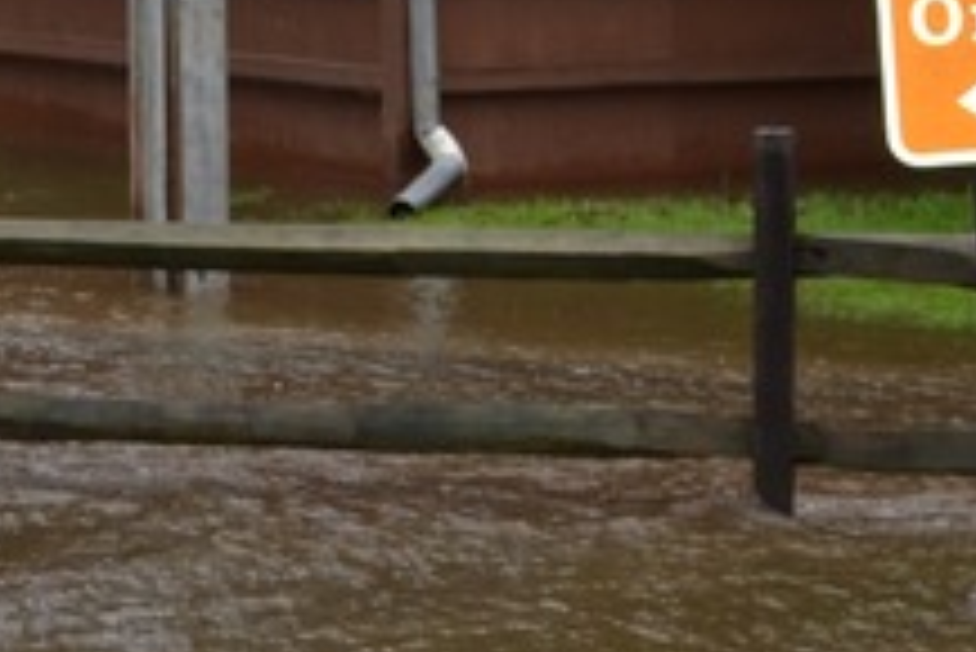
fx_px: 4123
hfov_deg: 13.0
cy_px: -297
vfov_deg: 8.8
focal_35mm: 152
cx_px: -367
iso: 100
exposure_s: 1/200
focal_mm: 22
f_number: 7.1
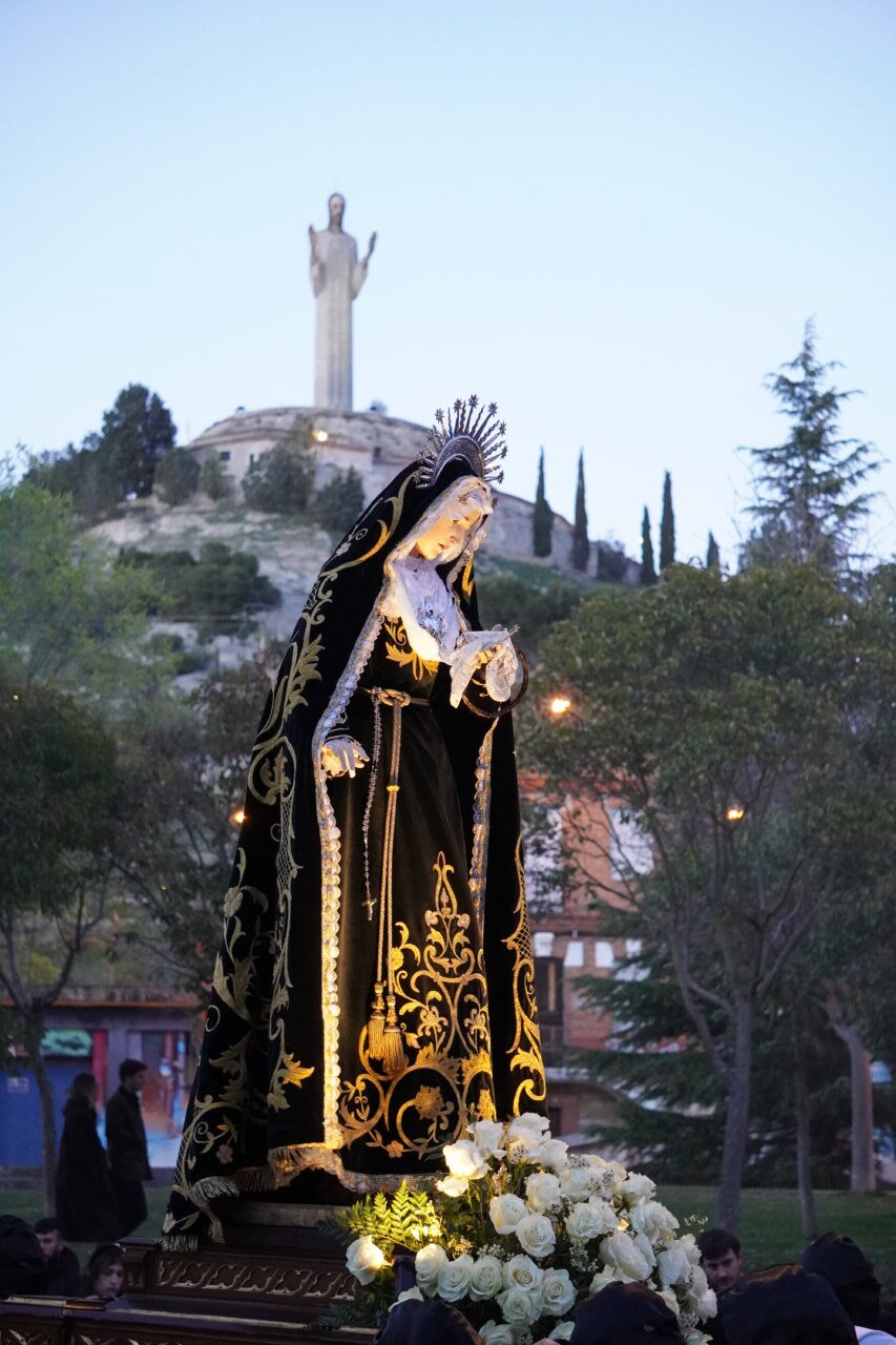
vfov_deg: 24.6
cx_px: 448
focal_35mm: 82
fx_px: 3081
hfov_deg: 16.5
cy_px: 672
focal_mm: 55
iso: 4000
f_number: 4.5
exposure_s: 1/160
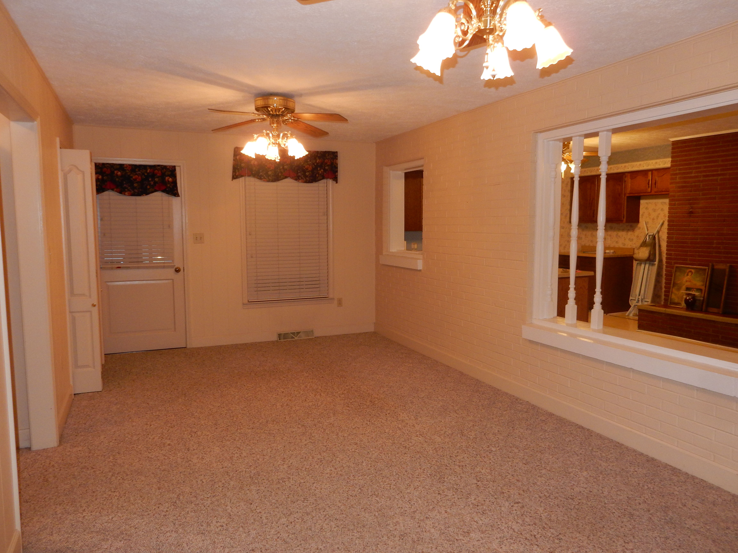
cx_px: 369
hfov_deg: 69.4
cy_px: 276
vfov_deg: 54.9
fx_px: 533
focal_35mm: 25
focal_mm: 4.5
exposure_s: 1/30
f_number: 3.7
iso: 220
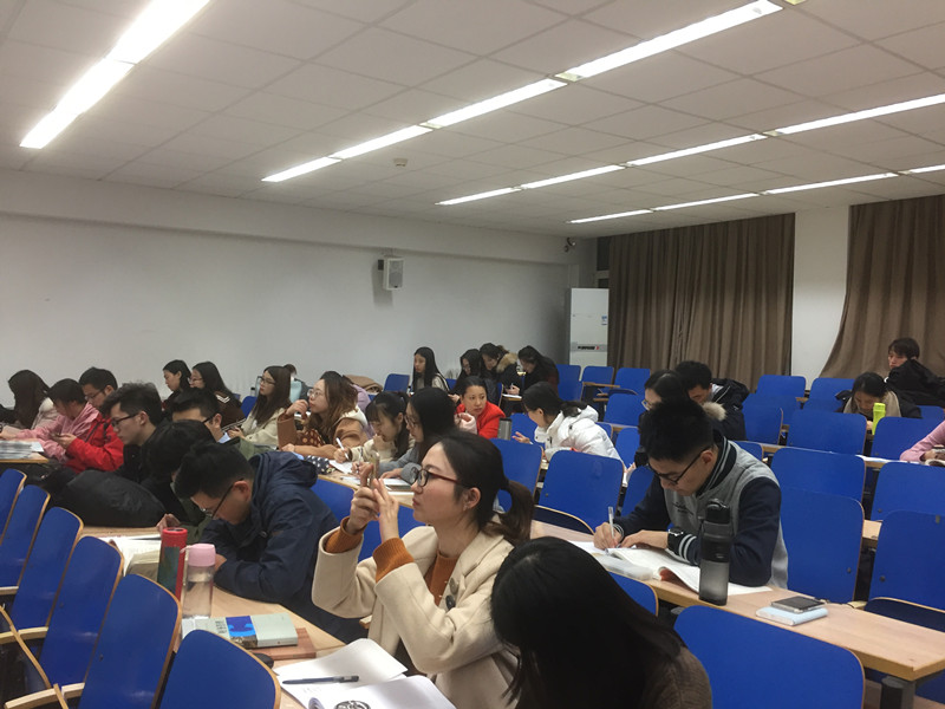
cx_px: 472
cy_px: 354
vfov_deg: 48.2
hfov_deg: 61.7
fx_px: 792
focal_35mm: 29
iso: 125
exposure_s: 1/33
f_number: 2.2
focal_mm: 4.15
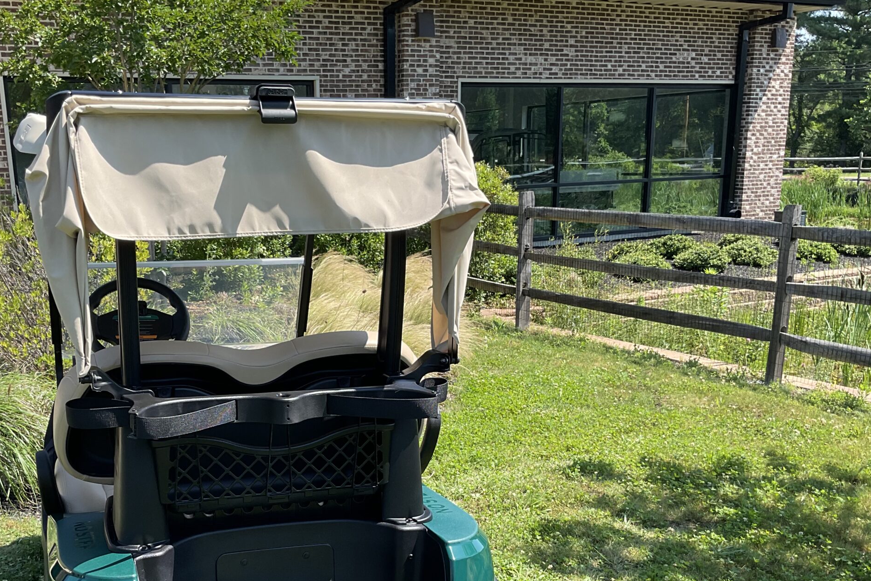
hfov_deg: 47.0
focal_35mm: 41
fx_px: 992
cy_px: 421
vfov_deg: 32.2
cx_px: 335
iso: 16
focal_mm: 3
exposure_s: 1/635
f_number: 1.8
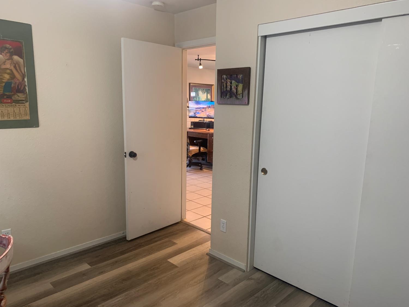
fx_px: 307
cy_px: 154
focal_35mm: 26
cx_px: 204
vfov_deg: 53.1
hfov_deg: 67.3
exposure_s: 1/60
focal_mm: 4.25
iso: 250
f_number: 1.8
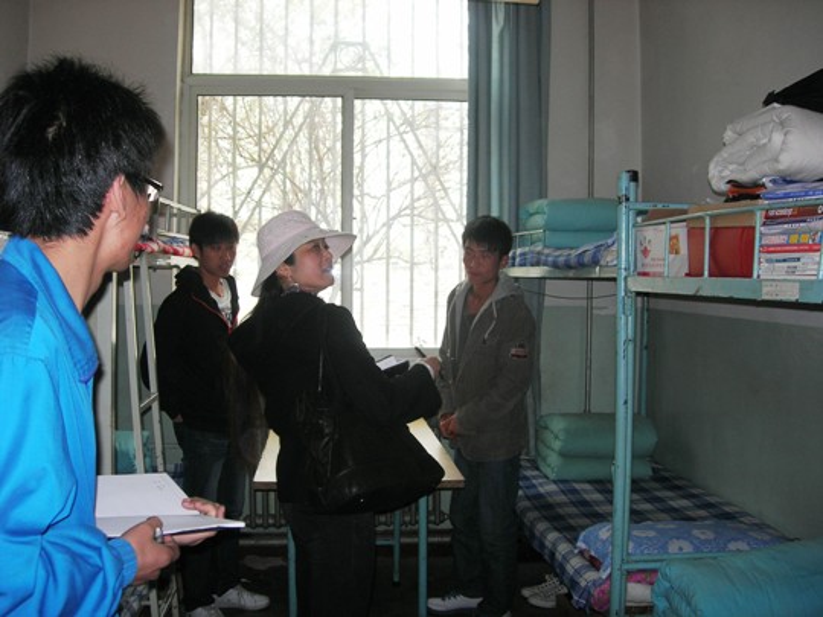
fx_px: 903
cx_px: 412
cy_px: 308
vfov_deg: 37.7
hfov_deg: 49.0
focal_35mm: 38
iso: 64
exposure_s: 1/30
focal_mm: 7.8
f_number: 2.8
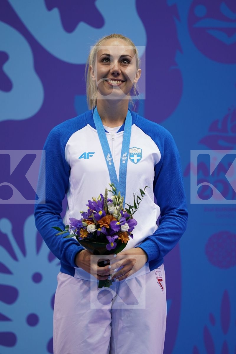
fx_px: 5900
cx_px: 118
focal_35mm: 600
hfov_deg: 2.3
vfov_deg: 3.4
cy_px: 177
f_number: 2.8
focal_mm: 400
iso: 400
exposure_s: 1/500
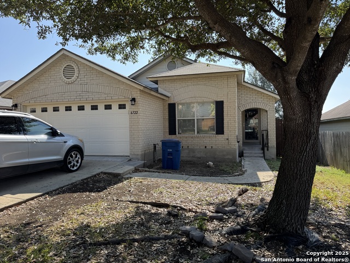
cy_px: 132
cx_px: 175
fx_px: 243
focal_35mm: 24
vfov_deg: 56.8
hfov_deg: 71.6
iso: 80
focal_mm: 6.76
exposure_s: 1/1366
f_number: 1.78
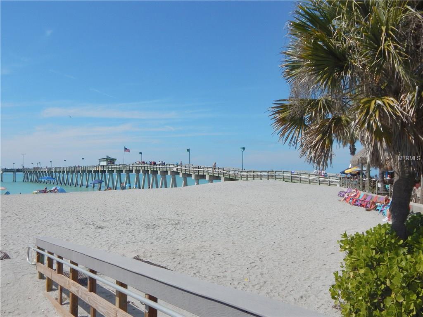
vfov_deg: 45.4
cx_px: 212
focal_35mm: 31
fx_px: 379
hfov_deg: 58.4
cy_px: 158
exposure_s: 1/1500
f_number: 6.5
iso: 125
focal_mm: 5.6
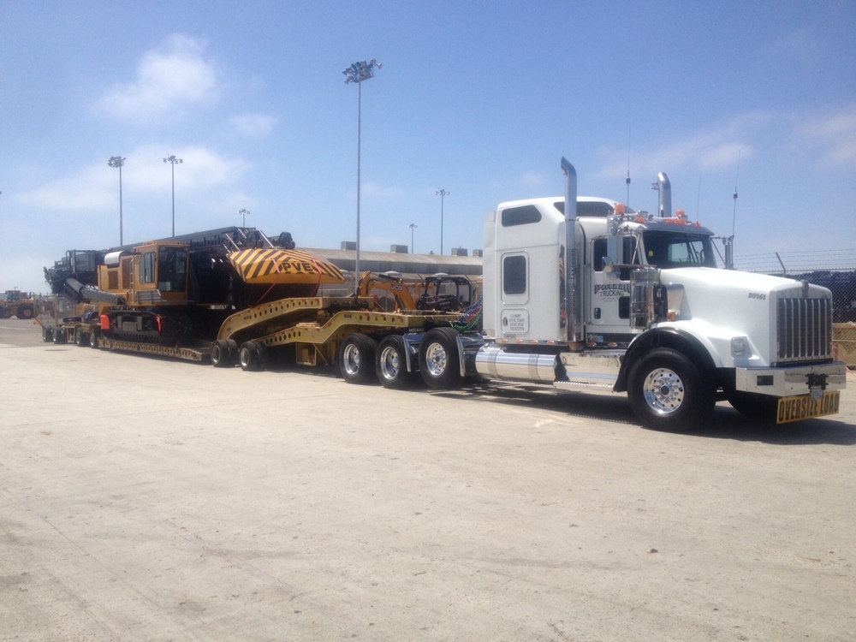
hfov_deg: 52.6
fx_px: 865
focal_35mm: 35
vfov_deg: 40.7
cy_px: 321
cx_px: 428
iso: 50
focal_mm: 4.28
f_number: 2.4
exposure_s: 1/2304
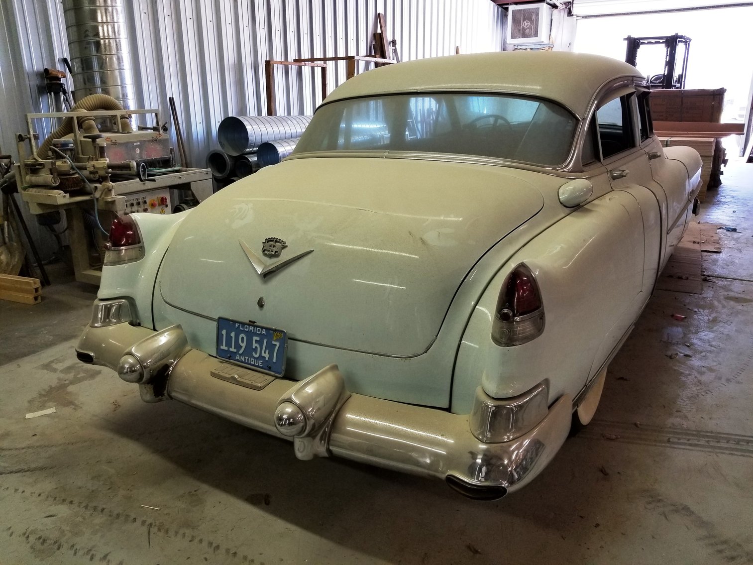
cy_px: 282
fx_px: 566
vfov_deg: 53.1
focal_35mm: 26
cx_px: 376
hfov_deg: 67.3
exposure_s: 1/60
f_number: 1.7
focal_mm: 4.25
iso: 125
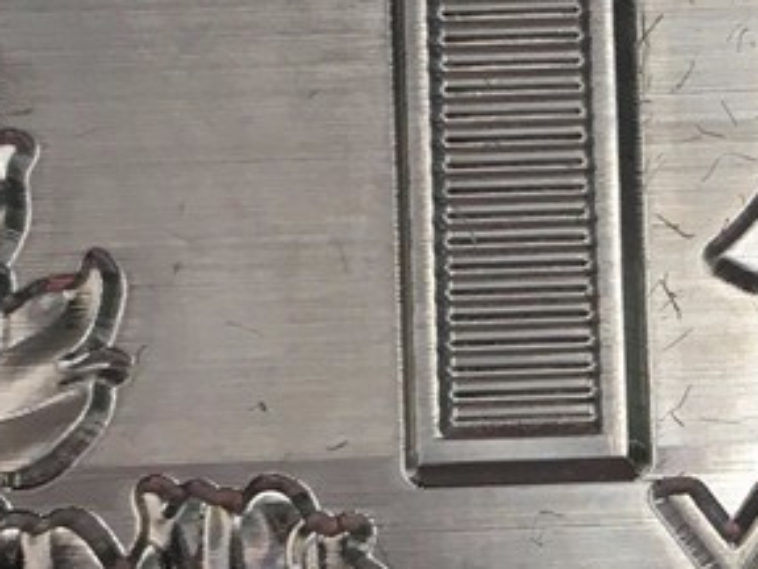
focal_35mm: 121
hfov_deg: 15.8
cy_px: 456
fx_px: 2650
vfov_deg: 12.2
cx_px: 853
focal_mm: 4.15
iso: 40
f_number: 2.2
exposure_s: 1/33
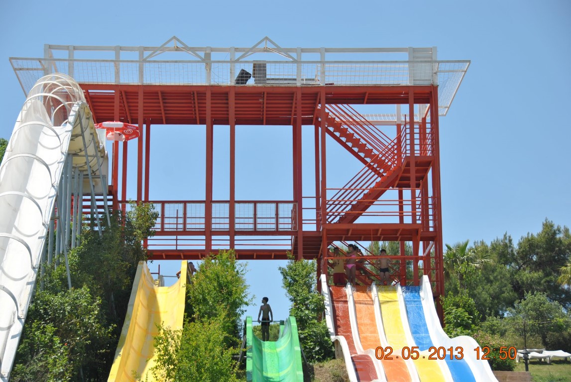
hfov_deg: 20.9
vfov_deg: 14.1
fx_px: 1548
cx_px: 286
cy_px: 191
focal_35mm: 98
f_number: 5.6
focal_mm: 65
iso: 100
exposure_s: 1/500
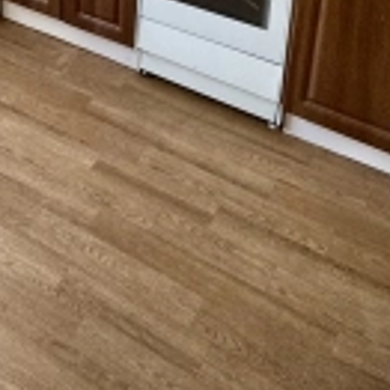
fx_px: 752
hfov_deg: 27.3
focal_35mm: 59
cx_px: -6
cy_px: -202
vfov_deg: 23.2
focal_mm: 2.22
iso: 200
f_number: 2.2
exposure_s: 1/99
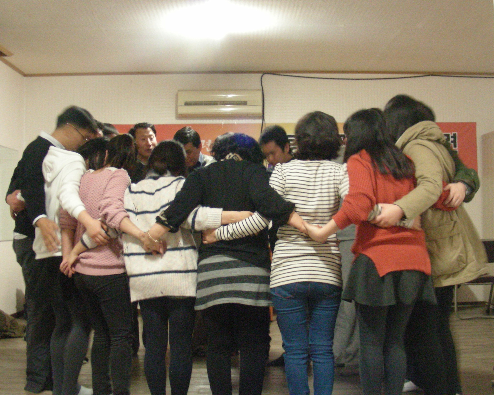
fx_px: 702
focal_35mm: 48
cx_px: 269
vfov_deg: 31.5
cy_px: 205
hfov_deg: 38.7
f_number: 3.5
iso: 585
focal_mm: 6.3
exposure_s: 1/8
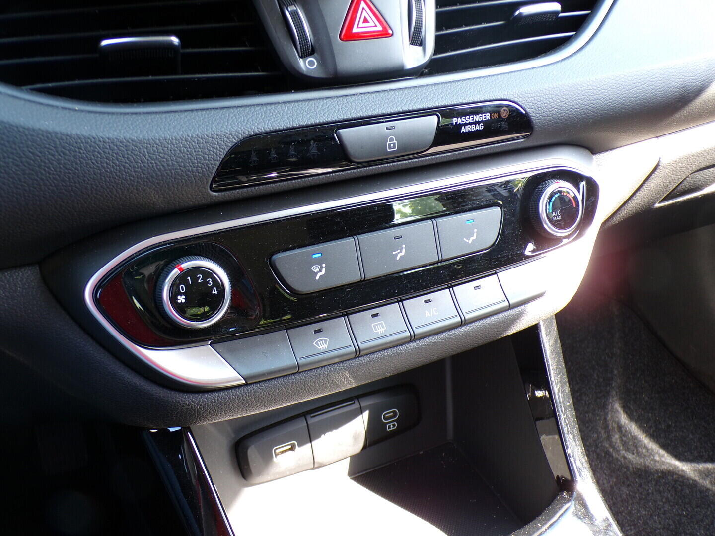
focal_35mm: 32
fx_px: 661
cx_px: 358
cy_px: 268
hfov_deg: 56.8
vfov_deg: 44.2
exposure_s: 1/34
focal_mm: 5.8
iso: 150
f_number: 3.2
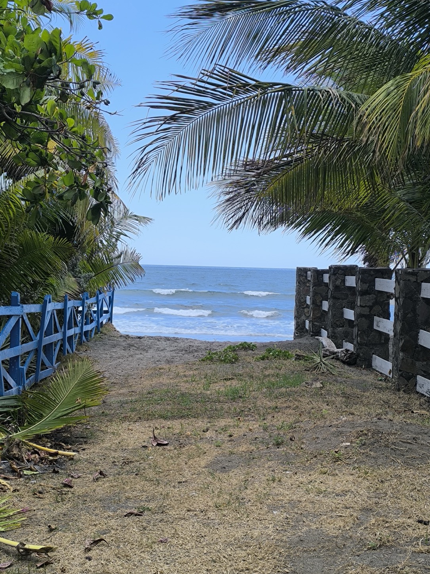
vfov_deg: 33.8
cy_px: 317
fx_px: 944
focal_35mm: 57
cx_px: 229
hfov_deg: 25.6
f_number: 1.65
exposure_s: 1/690
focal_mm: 6.14
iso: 50
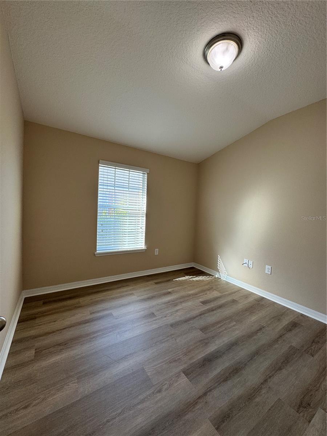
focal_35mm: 14
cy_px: 218
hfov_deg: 85.7
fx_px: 176
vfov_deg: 102.1
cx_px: 164
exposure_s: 1/120
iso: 125
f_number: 2.2
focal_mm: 2.22
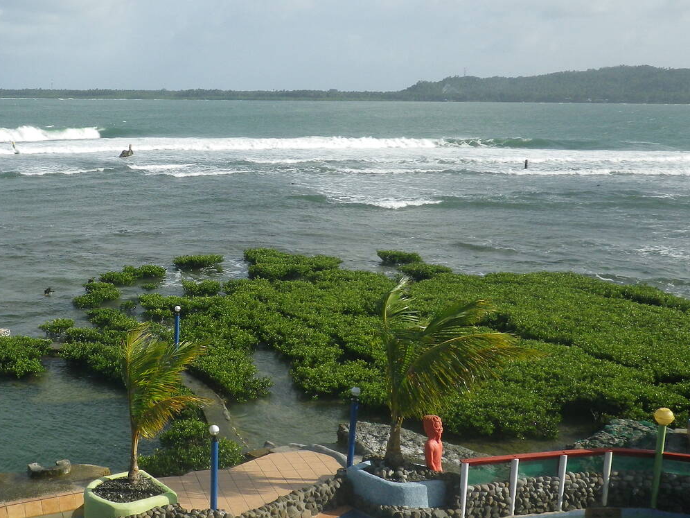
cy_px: 266
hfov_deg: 40.7
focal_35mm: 45
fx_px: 897
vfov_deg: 32.2
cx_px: 159
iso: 80
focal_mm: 5
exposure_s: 1/640
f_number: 4.2
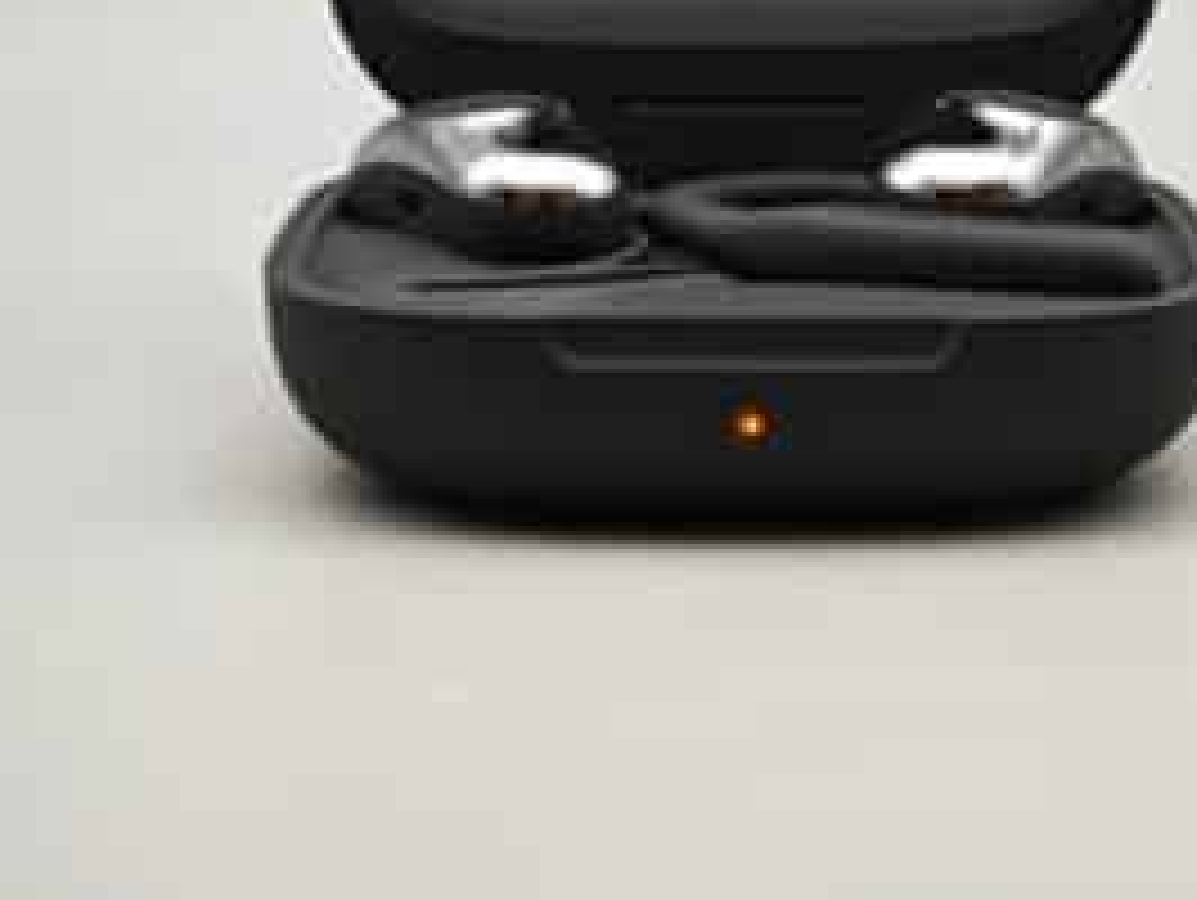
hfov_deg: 17.8
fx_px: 3807
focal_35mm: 110
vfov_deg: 13.5
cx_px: 734
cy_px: 461
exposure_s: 1/100
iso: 50
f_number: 1.8
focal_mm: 12.28
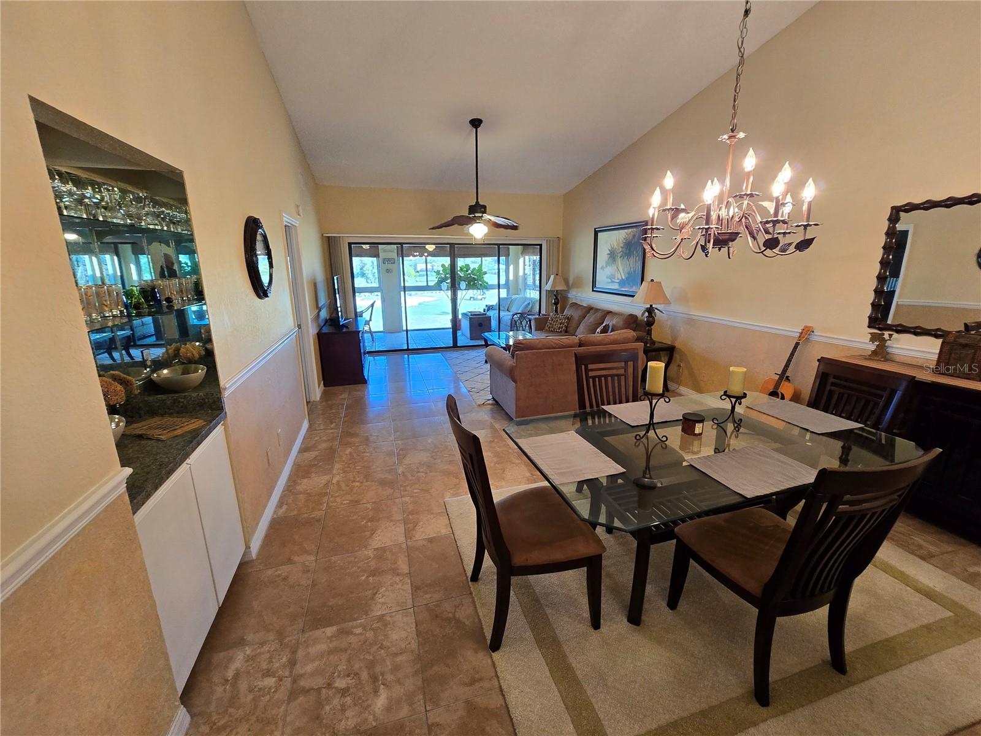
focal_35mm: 13
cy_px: 368
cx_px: 490
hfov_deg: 106.2
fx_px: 368
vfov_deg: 89.9
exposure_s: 1/60
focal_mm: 2.2
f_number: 2.2
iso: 200
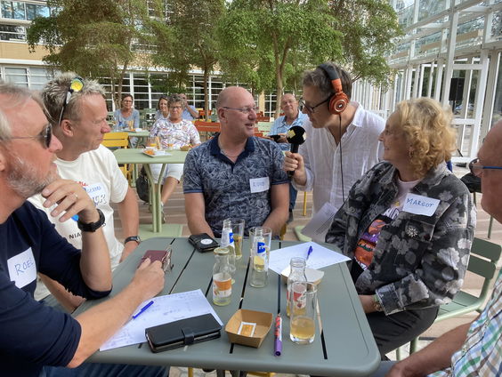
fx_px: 406
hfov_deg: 63.4
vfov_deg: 49.8
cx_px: 251
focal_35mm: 28
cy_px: 188
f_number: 1.8
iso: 32
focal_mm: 3.99
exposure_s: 1/121
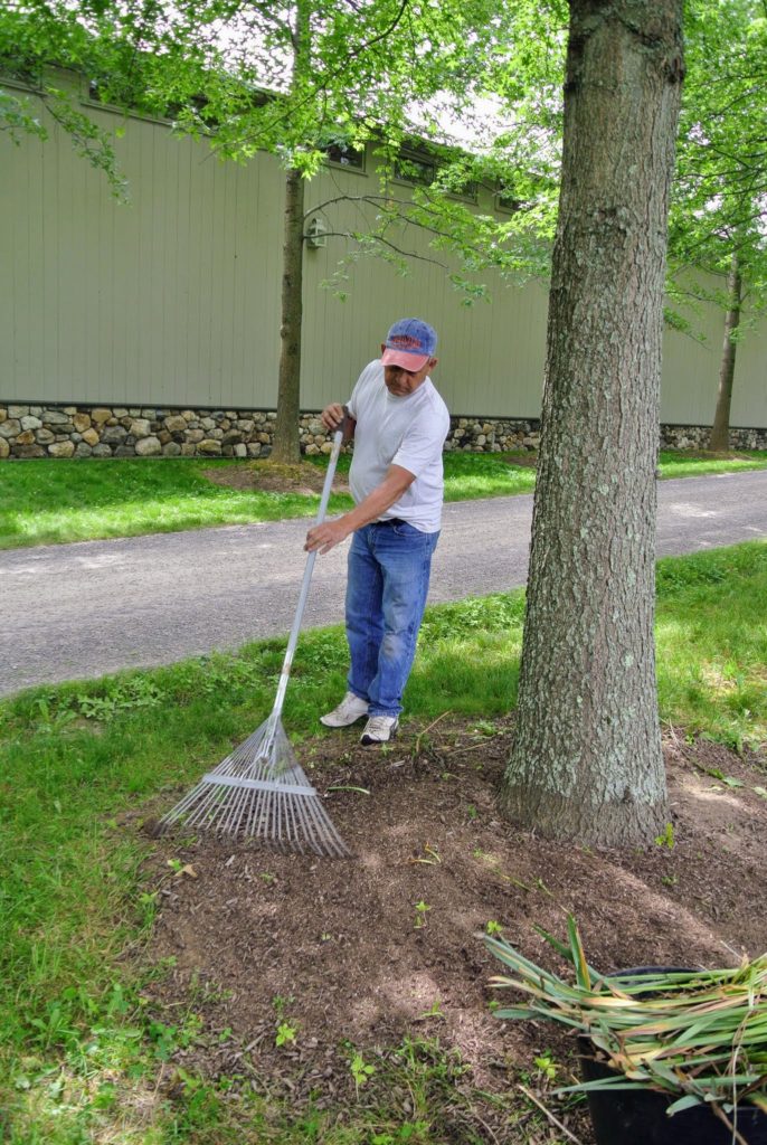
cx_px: 384
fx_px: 924
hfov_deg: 45.1
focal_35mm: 29
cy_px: 572
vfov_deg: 63.6
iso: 100
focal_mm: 11
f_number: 3.5
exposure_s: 1/80
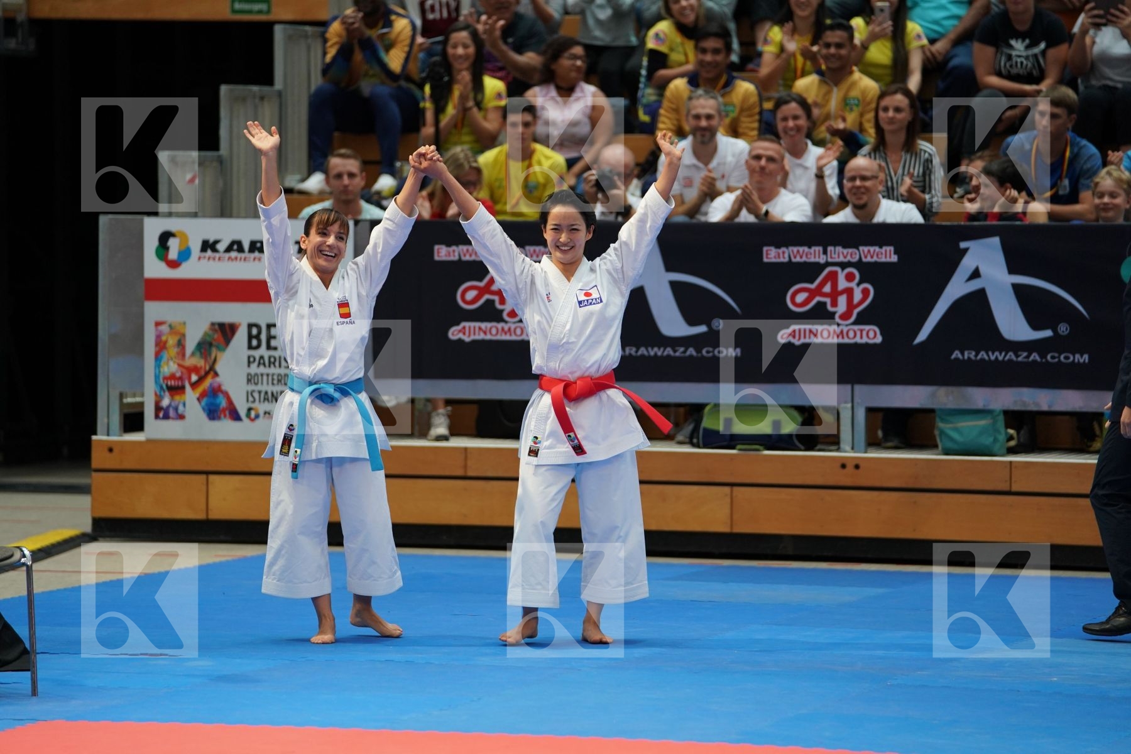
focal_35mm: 165
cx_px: 566
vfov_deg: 8.3
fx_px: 5183
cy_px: 377
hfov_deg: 12.5
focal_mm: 165
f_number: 2.8
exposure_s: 1/500
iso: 1250
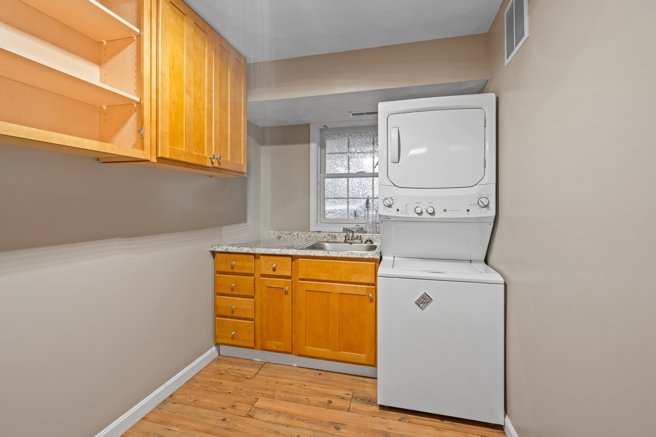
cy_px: 218
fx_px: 292
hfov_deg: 96.7
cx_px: 328
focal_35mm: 16
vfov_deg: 73.7
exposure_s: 1/1.67
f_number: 6.3
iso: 400
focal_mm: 16
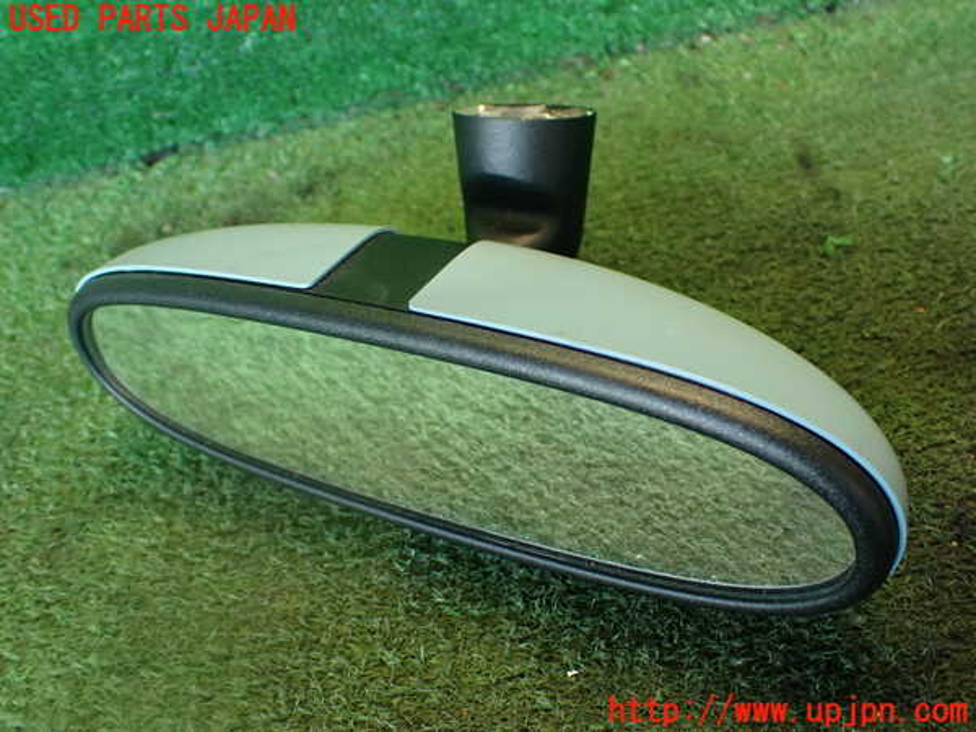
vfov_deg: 44.2
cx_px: 488
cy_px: 366
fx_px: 902
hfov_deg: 56.8
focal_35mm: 32
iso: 200
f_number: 2.4
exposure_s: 1/30
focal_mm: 5.79
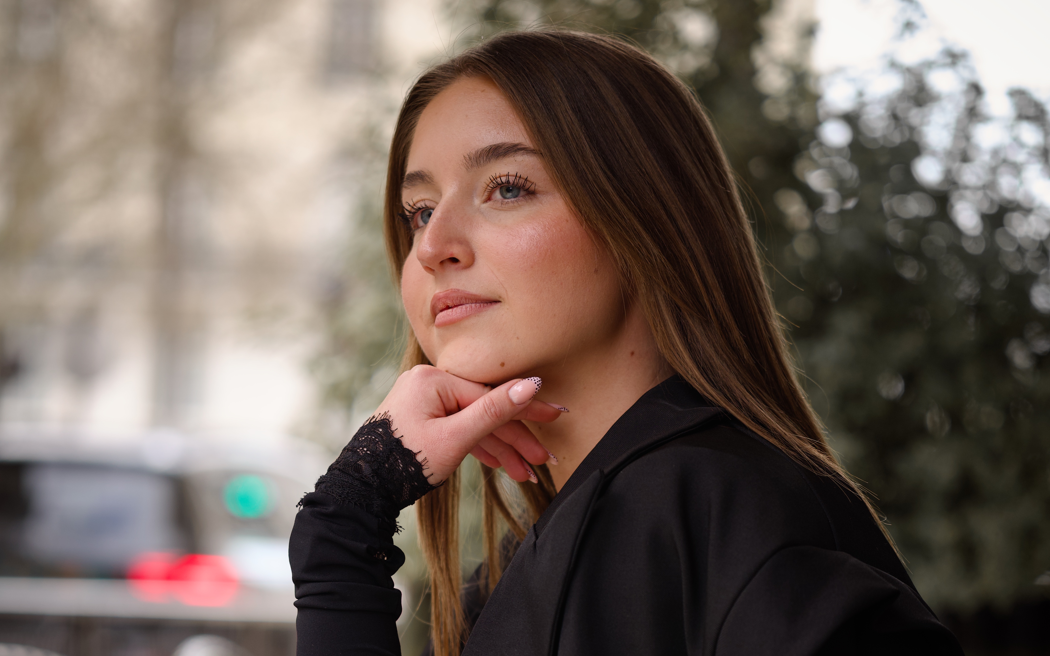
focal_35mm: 129
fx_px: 3691
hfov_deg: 16.2
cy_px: 647
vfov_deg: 10.1
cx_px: 523
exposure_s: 1/200
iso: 100
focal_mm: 56
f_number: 2
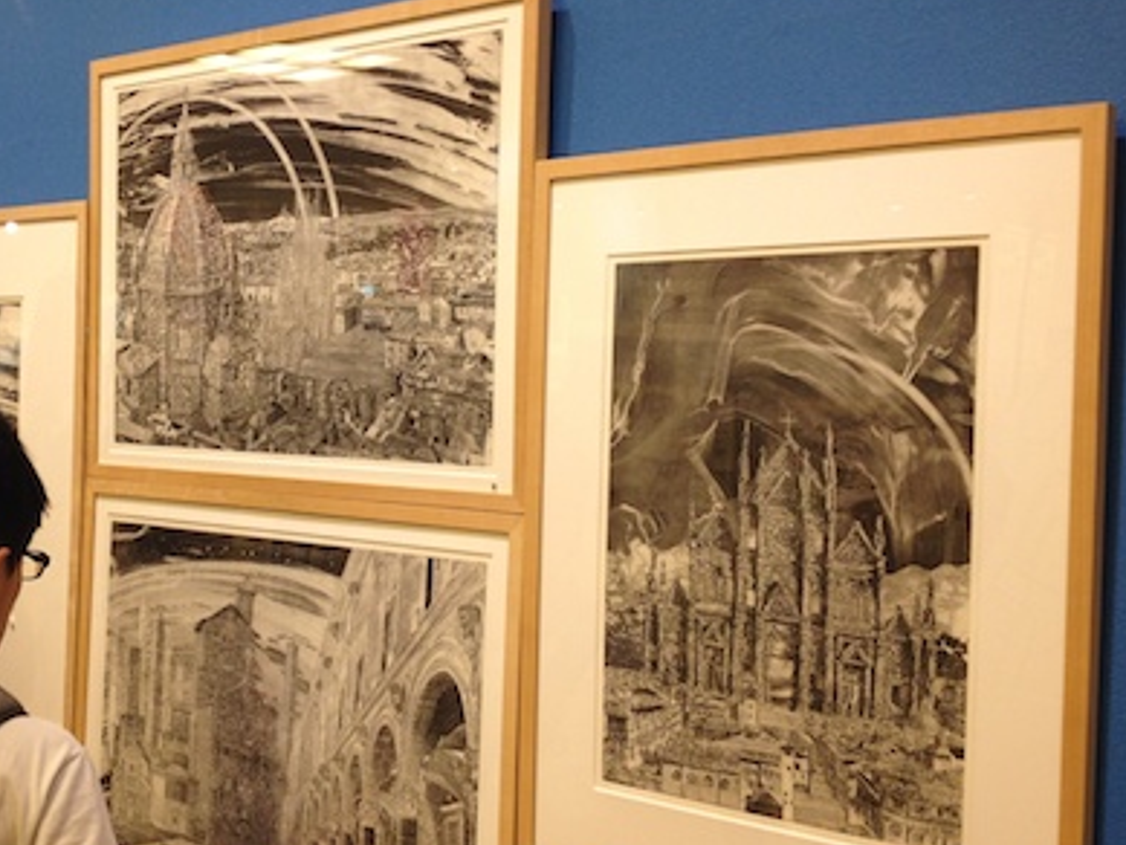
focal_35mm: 54
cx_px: 307
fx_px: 1757
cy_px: 422
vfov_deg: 27.0
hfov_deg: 34.9
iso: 50
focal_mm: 4.28
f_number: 2.4
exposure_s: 1/20
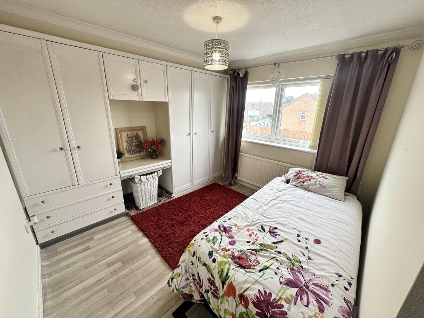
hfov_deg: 102.1
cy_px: 159
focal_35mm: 14
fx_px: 171
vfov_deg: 85.7
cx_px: 212
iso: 80
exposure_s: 1/100
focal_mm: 2.22
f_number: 2.2
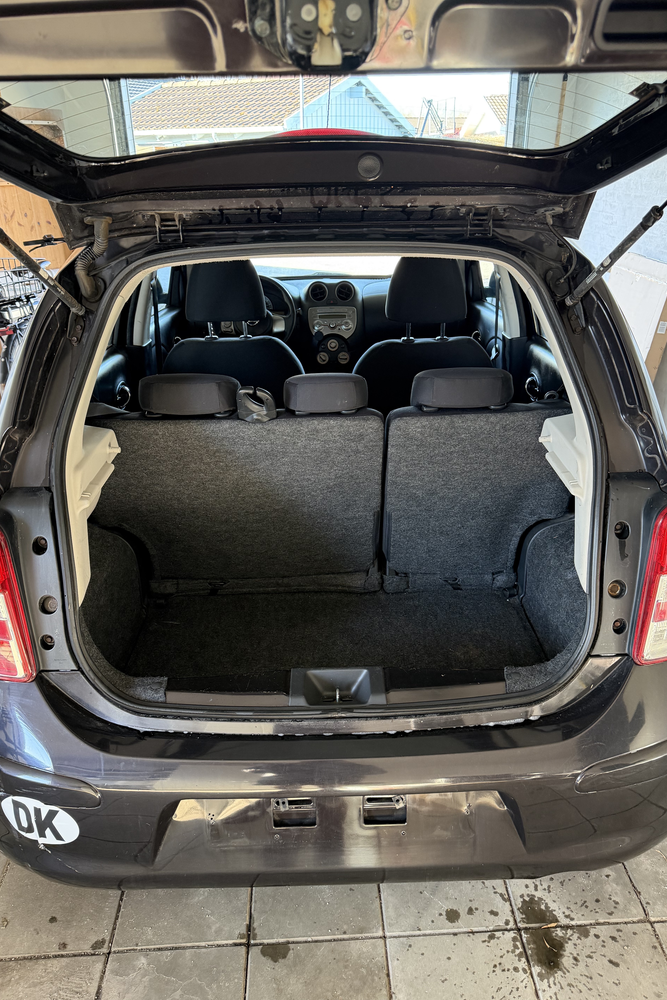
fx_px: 695
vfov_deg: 71.5
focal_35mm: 25
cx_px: 345
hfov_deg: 51.3
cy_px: 501
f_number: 1.78
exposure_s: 1/60
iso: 320
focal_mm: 6.76
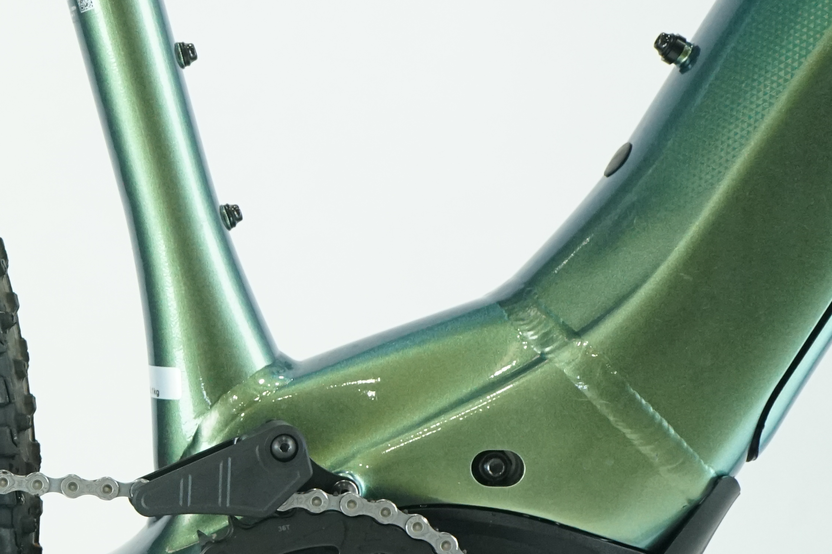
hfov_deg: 14.2
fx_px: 3212
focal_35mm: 139
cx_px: -255
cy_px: 385
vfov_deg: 9.9
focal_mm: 52
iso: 2500
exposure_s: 1/200
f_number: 6.3
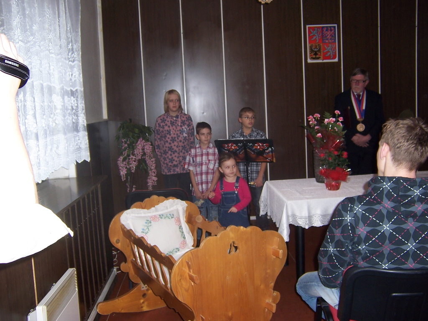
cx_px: 214
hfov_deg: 55.4
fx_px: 408
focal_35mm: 33
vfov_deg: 42.9
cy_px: 160
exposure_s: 1/60
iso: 80
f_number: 2.8
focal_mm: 5.5
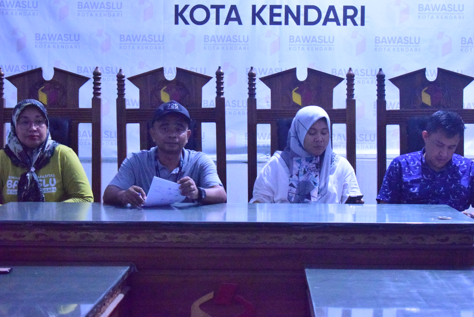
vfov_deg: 17.5
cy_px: 158
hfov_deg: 26.0
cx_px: 237
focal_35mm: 78
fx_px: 1028
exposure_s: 1/80
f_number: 5.6
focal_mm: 52
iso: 12800
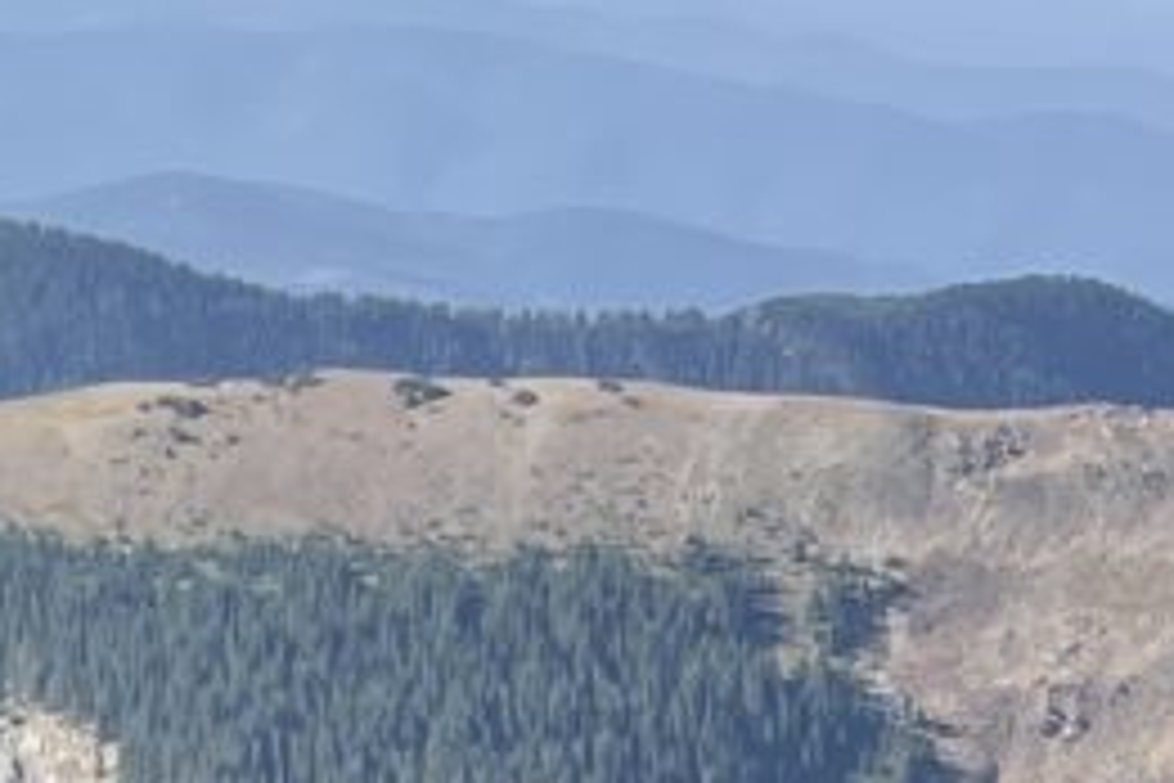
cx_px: 1646
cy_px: 2372
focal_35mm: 212
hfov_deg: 9.5
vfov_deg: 6.0
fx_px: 6913
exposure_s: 1/1667
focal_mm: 4.2
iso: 32
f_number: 1.6
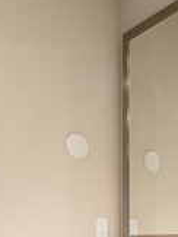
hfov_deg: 25.7
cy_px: 244
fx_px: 362
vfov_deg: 32.8
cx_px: 191
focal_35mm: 53
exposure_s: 1/125
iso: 720
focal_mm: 14
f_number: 2.8
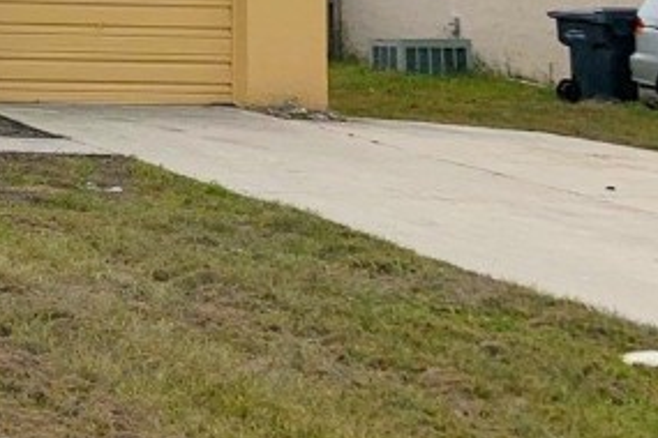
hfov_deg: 17.4
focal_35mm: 97
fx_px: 1773
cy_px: -148
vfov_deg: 13.5
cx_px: -506
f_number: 1.8
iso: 25
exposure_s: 1/5405
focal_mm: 4.25
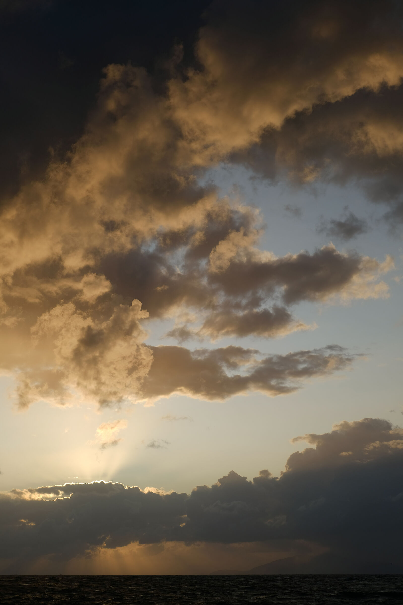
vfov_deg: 38.9
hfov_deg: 26.5
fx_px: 856
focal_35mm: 51
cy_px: 302
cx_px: 202
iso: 100
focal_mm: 34.3
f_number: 5.6
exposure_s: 1/800
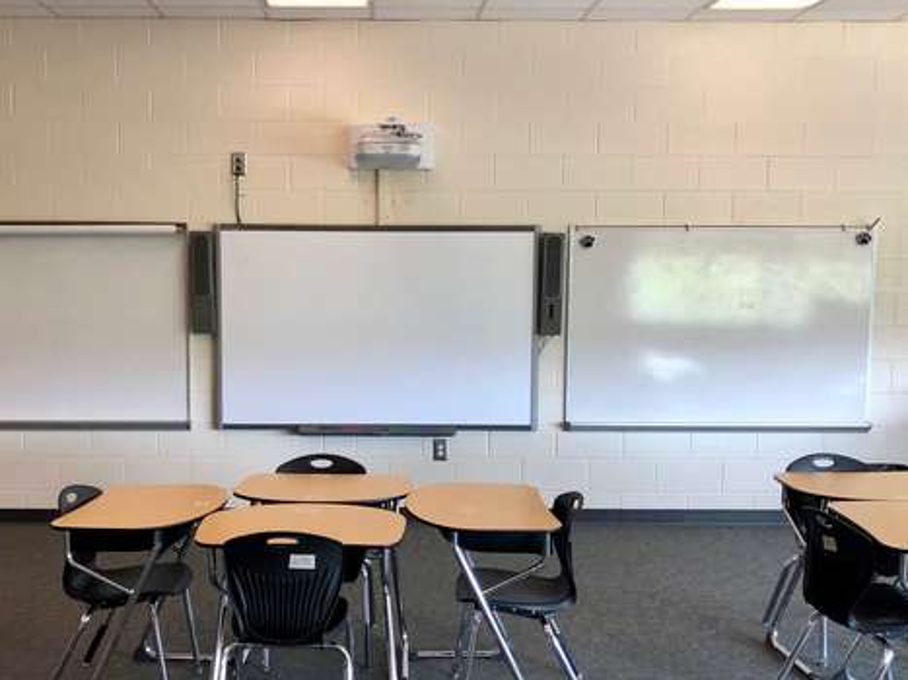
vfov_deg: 35.9
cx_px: 384
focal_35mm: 40
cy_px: 359
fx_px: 1049
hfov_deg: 46.7
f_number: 1.8
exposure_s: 1/30
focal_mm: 4
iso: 32
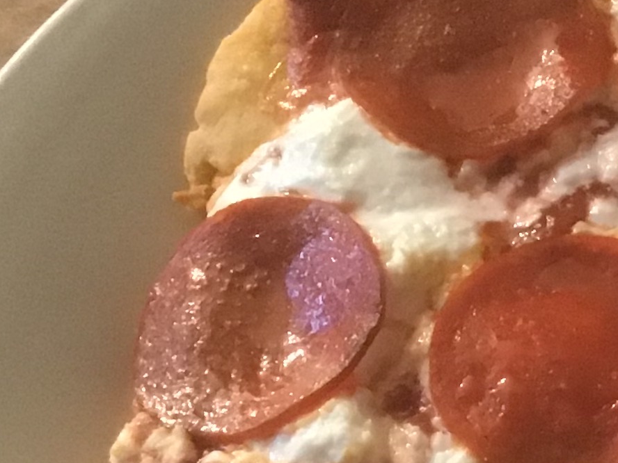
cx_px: 868
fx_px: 2035
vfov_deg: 12.8
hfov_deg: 16.1
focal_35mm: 114
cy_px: 497
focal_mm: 3.3
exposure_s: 1/25
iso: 200
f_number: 2.4
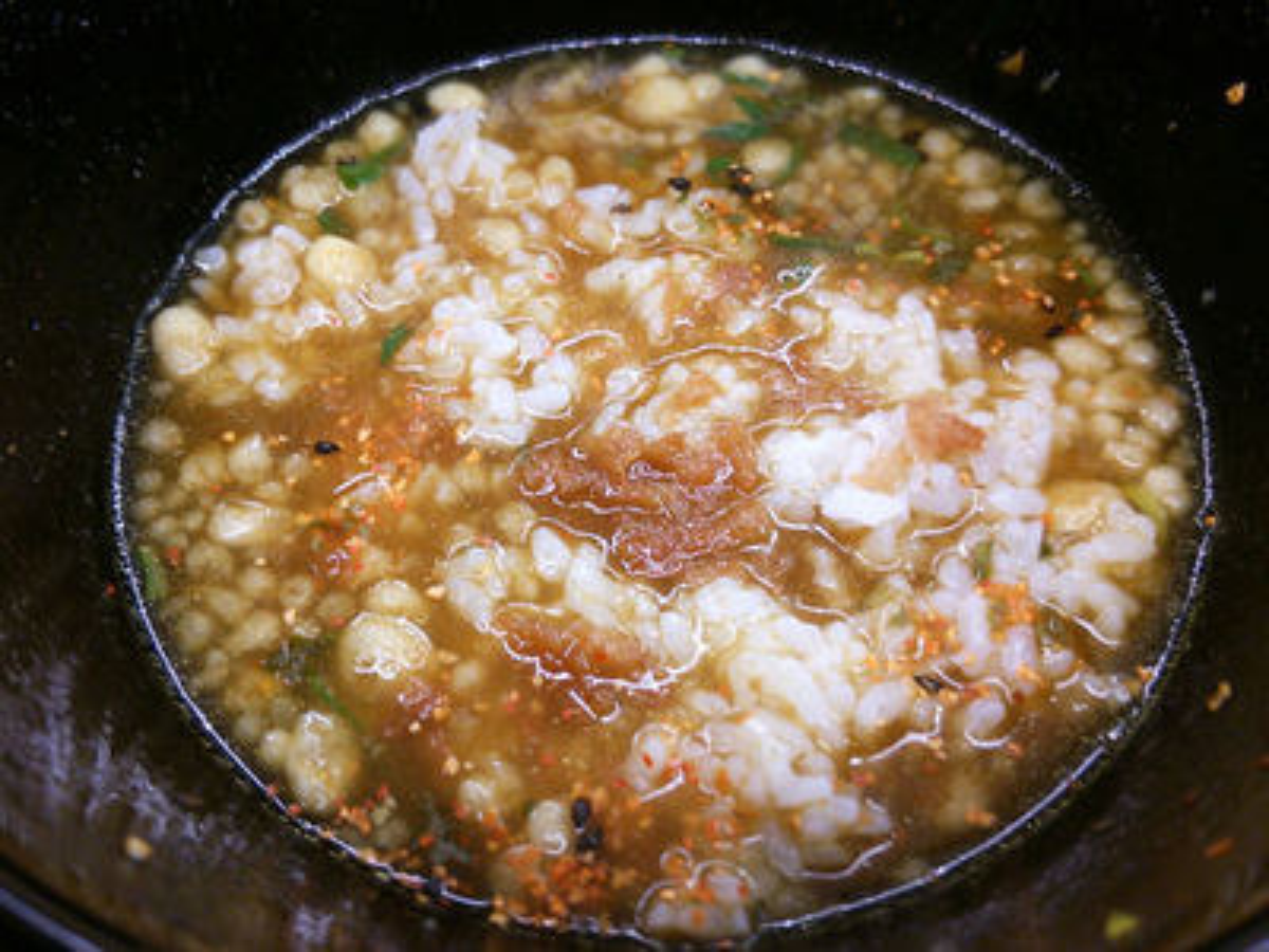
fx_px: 1100
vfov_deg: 46.8
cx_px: 634
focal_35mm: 30
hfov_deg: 60.0
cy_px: 476
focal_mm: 4.06
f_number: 1.94
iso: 80
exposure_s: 1/44
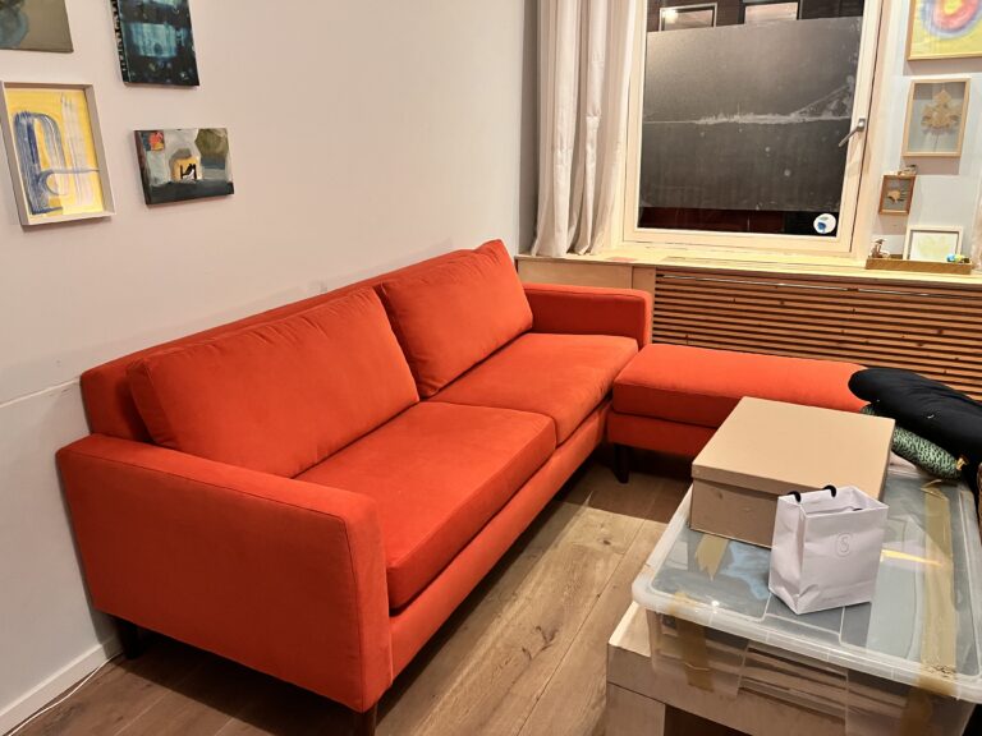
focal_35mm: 26
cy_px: 368
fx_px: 738
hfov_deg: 67.3
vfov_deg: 53.1
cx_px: 491
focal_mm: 5.1
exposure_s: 1/40
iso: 640
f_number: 1.6
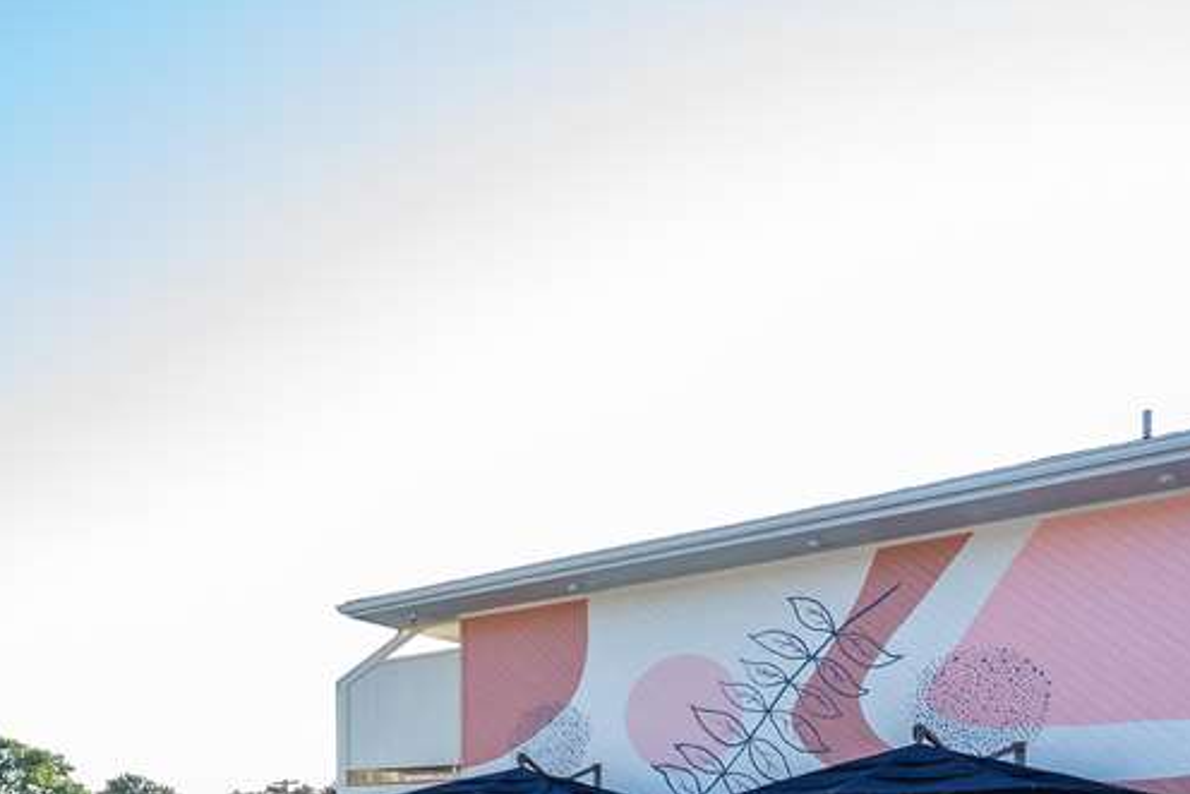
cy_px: 810
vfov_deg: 35.8
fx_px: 1091
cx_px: 167
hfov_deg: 51.9
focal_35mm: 33
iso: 500
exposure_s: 1/80
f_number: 10
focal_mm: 16
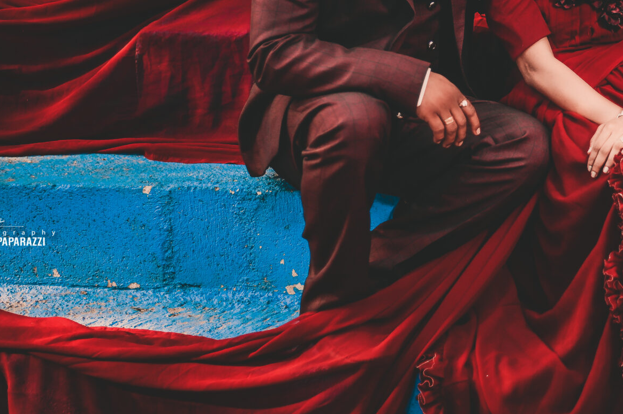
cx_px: 550
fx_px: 1902
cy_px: 96
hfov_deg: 18.3
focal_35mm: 110
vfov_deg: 12.4
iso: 100
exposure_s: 1/250
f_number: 1.8
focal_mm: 50
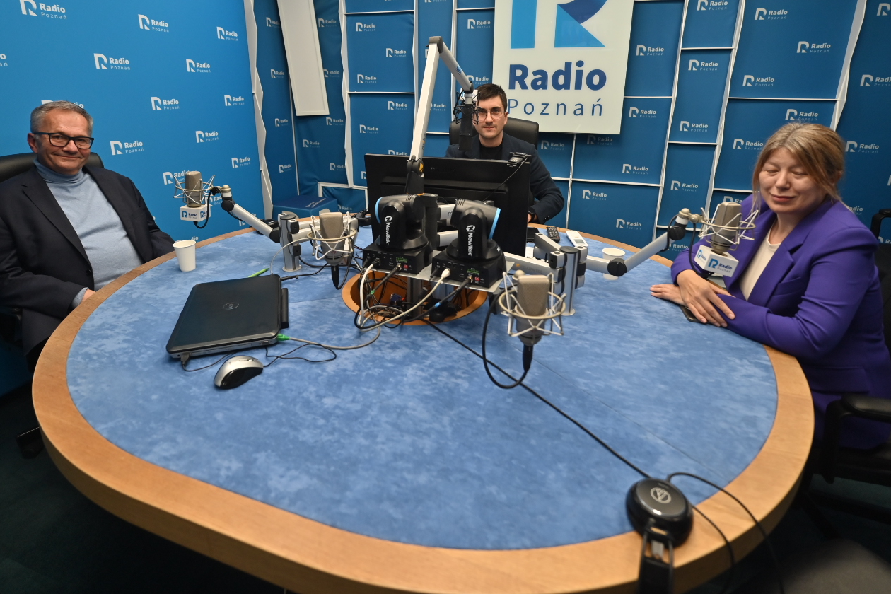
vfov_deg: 66.1
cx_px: 436
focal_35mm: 18
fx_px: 445
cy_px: 214
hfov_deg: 90.0
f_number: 2.8
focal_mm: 14
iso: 500
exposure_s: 1/200
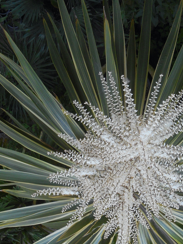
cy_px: 183
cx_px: 143
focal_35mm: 64
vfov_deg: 29.8
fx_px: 451
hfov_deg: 22.7
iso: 100
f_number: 4.5
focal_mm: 6.9
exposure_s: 1/30
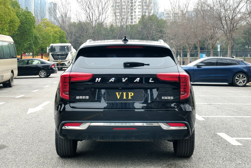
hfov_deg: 35.1
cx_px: 125
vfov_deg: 23.8
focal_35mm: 57
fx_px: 397
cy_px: 77
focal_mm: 5.58
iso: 50
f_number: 1.8
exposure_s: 1/149
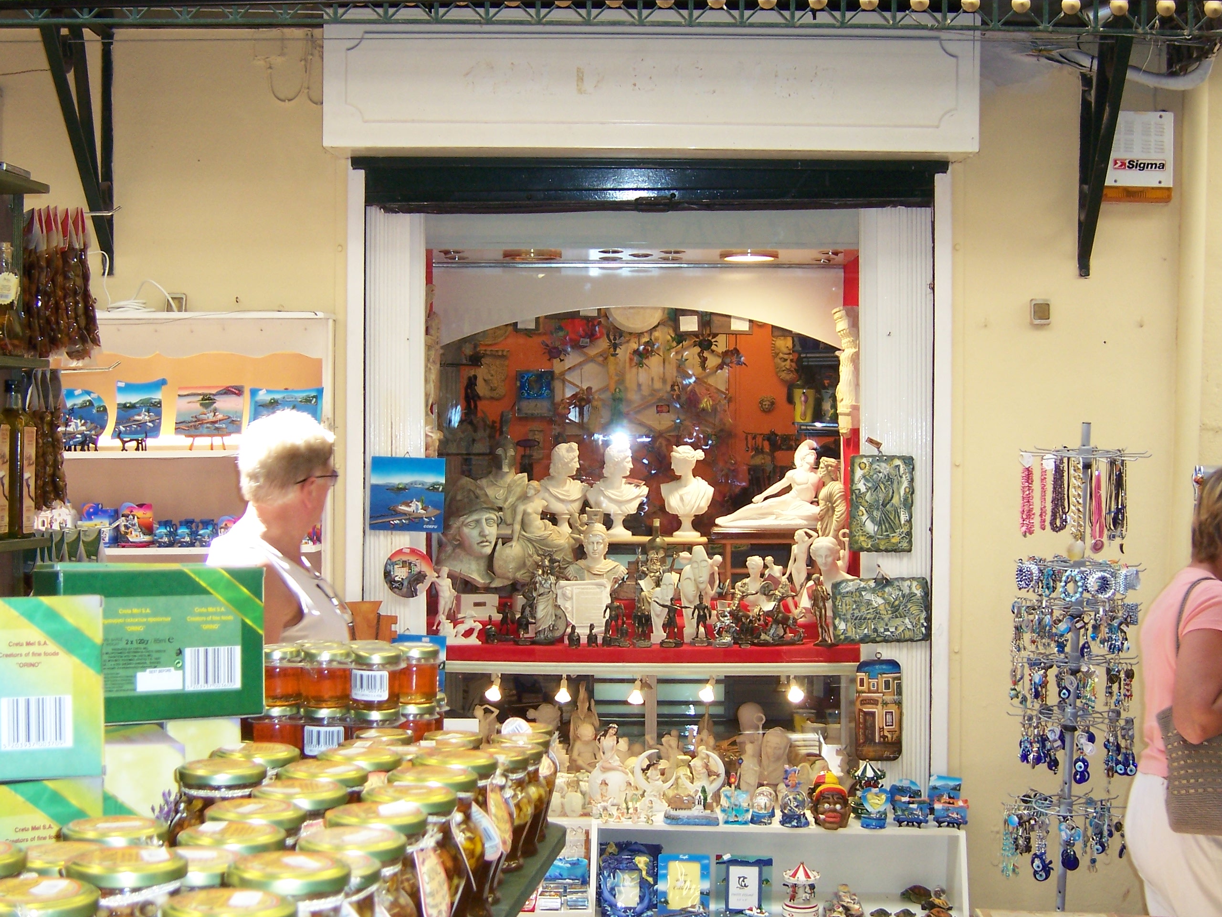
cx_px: 611
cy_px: 458
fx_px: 1906
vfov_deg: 27.0
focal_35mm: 54
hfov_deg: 35.5
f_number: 3.6
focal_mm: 9
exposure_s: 1/125
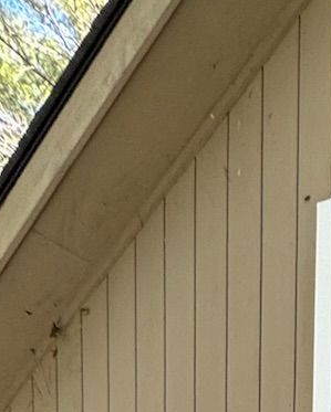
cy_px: 999
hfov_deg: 14.2
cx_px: 788
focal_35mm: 75
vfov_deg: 14.8
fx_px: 917
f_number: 2.2
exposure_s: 1/99
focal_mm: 2.22
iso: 40
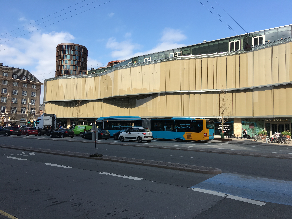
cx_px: 146
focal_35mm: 29
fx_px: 245
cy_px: 110
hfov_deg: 61.7
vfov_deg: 48.2
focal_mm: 4.15
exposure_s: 1/1166
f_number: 2.2
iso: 25
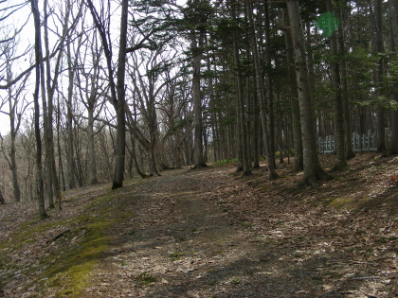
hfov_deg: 49.0
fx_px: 437
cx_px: 199
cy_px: 149
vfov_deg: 37.7
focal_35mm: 38
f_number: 3.5
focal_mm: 6.3
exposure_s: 1/116
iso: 50
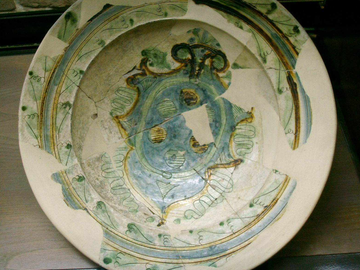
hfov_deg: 46.8
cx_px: 176
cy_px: 135
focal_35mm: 40
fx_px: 416
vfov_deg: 36.0
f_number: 3.5
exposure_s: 1/15
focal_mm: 6.6
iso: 150
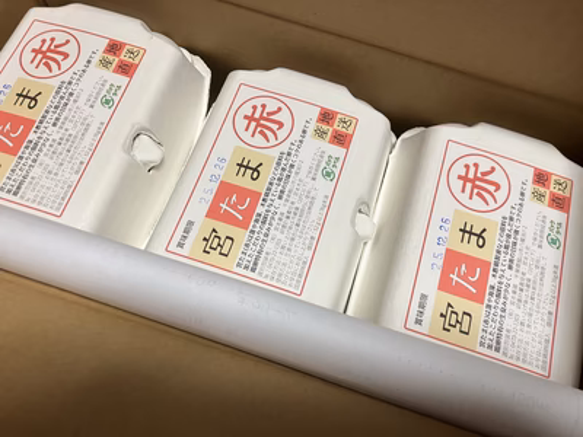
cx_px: 292
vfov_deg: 49.7
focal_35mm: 28
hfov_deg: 63.4
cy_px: 218
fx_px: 472
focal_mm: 3.99
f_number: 1.8
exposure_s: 1/50
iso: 50
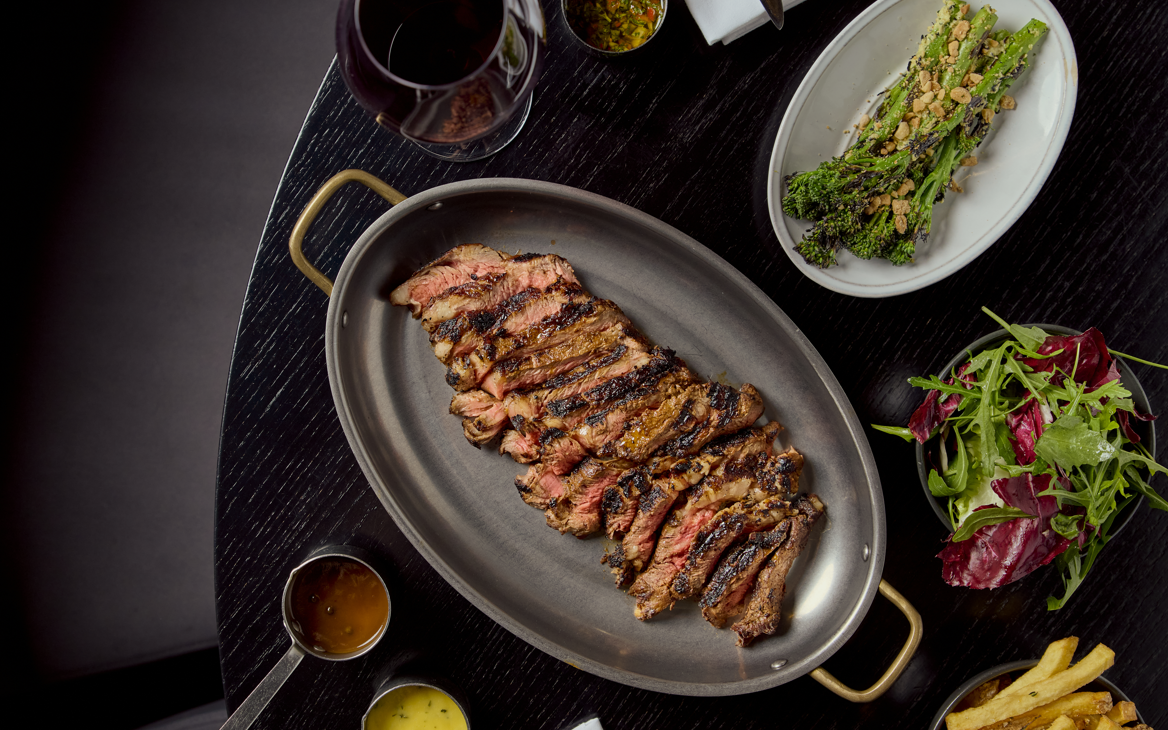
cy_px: 385
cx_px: 577
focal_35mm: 54
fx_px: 1719
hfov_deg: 37.5
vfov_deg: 24.0
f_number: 5.6
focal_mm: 52
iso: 250
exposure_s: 1/200
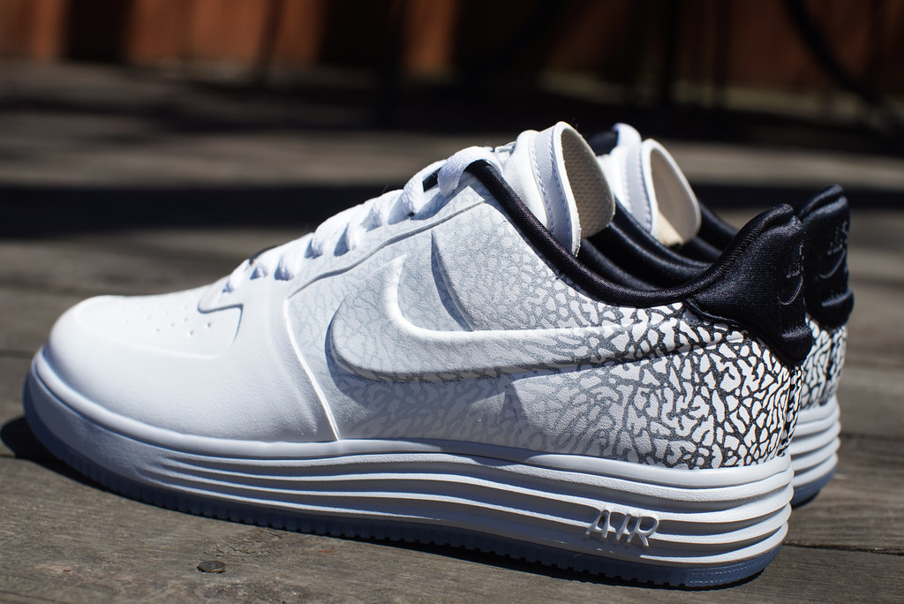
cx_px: 452
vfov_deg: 27.0
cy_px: 302
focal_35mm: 50
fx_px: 1256
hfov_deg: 39.6
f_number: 7.1
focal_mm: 50
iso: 200
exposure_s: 1/1000
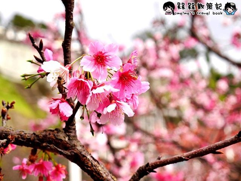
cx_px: 120
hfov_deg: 29.4
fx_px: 460
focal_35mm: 66
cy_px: 90
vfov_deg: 22.3
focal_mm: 33
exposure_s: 1/400
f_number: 5.4
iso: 200
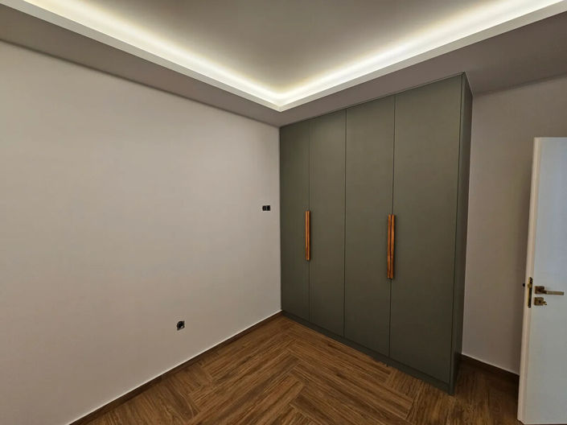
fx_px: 213
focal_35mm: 13
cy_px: 212
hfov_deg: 106.2
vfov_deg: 89.9
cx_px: 284
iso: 160
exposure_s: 1/100
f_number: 2.2
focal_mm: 2.2
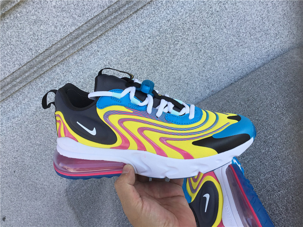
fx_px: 271
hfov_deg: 58.4
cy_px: 114
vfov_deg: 45.4
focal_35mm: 31
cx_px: 152
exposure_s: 1/341
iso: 25
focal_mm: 3.3
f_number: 2.4
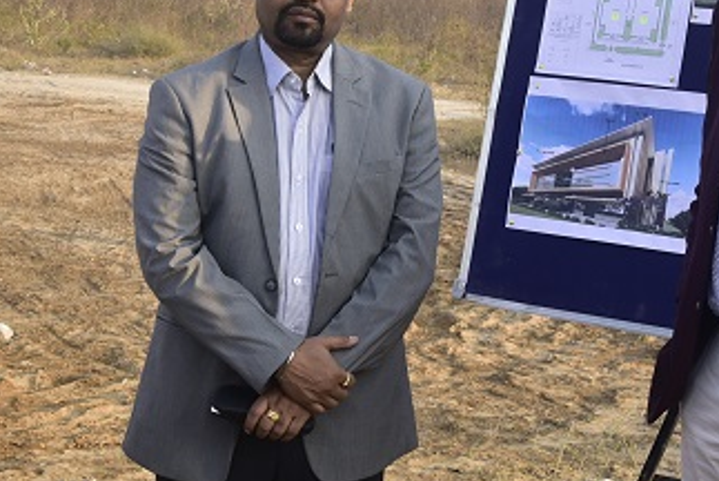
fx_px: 1899
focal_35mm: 95
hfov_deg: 21.4
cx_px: 269
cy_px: 158
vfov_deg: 14.4
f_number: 9
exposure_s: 1/100
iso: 320
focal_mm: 32
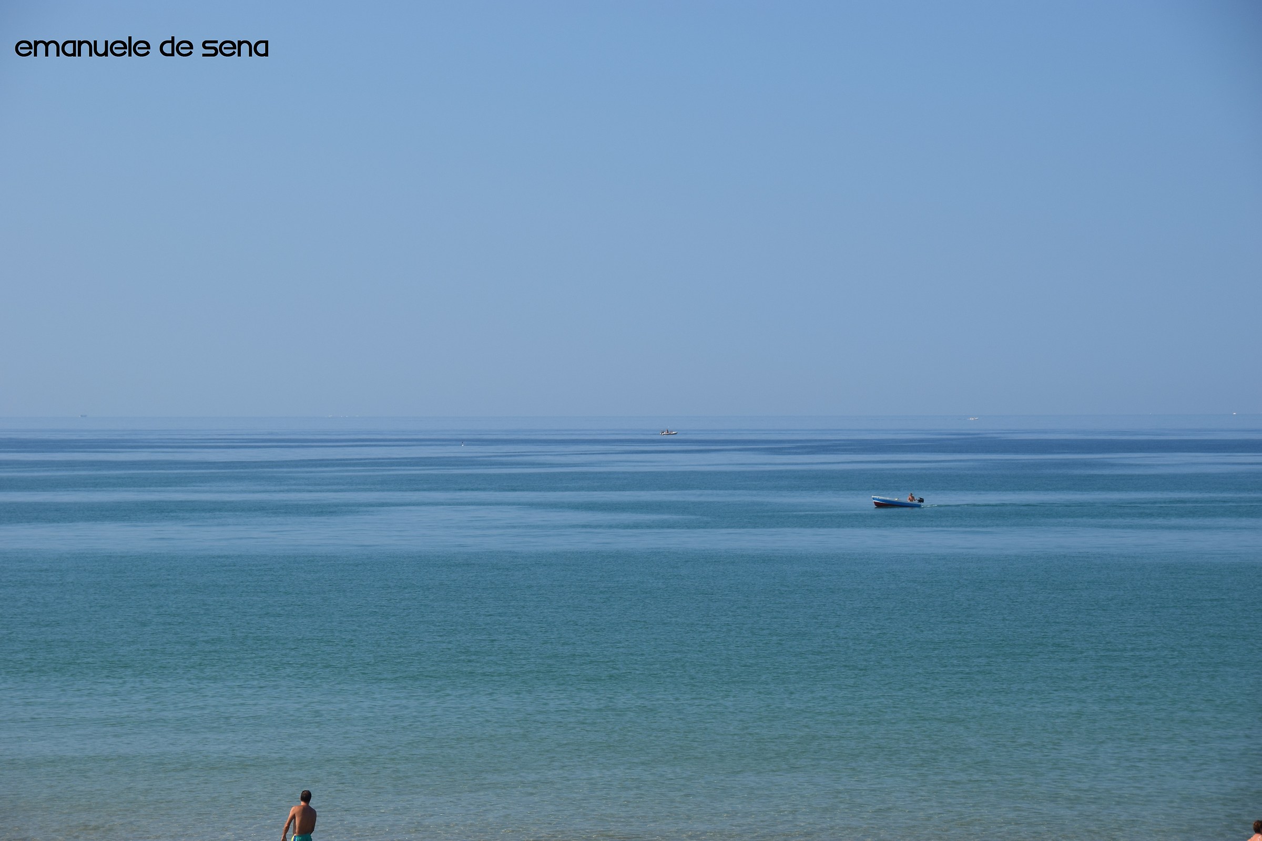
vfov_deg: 11.1
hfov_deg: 16.7
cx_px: 631
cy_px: 420
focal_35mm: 123
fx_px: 4311
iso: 250
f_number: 8
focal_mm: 82
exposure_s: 1/250
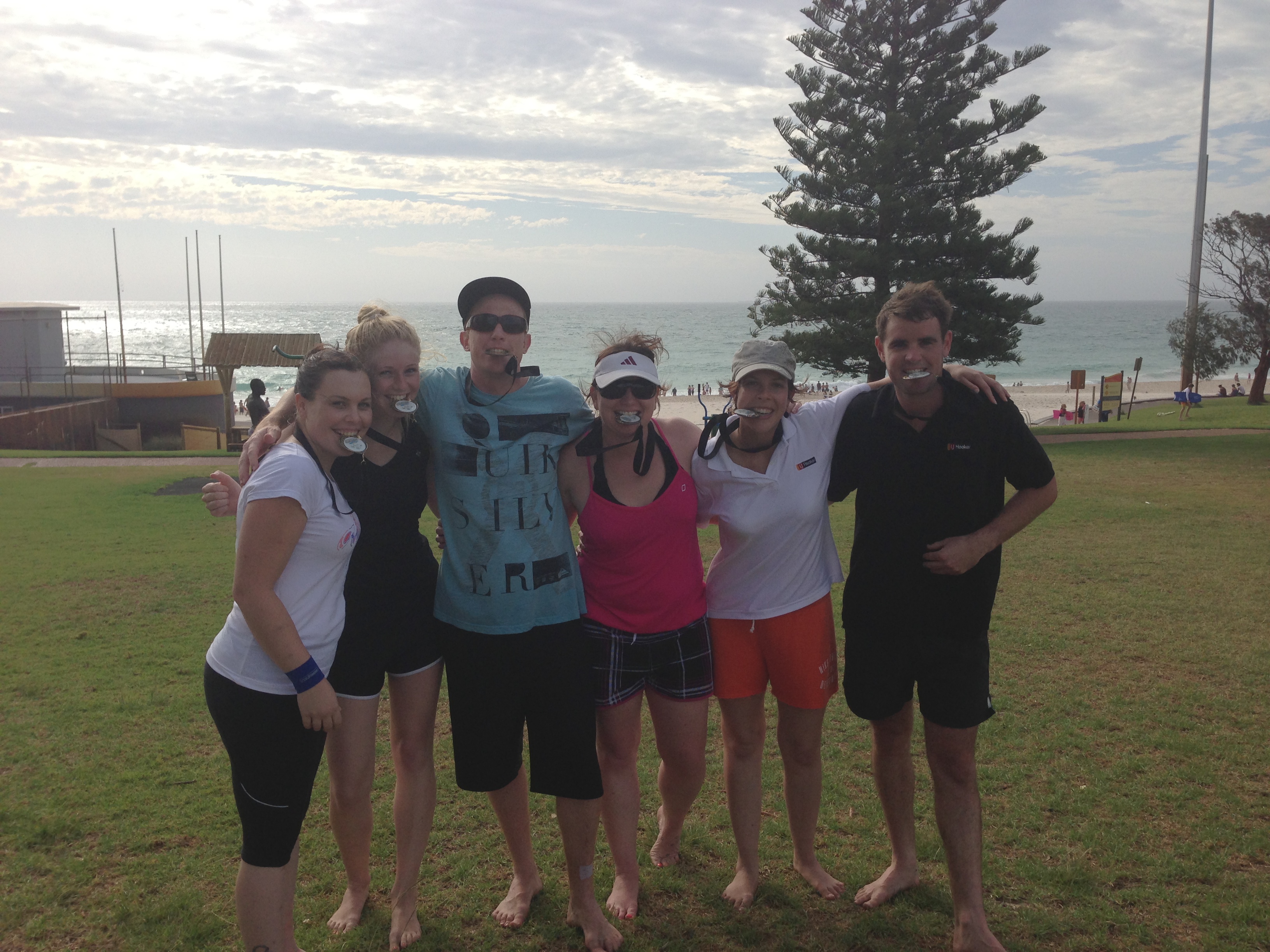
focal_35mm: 33
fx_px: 1211
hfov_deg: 55.4
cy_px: 476
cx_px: 635
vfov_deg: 42.9
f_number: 2.4
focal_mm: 4.13
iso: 50
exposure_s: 1/1748
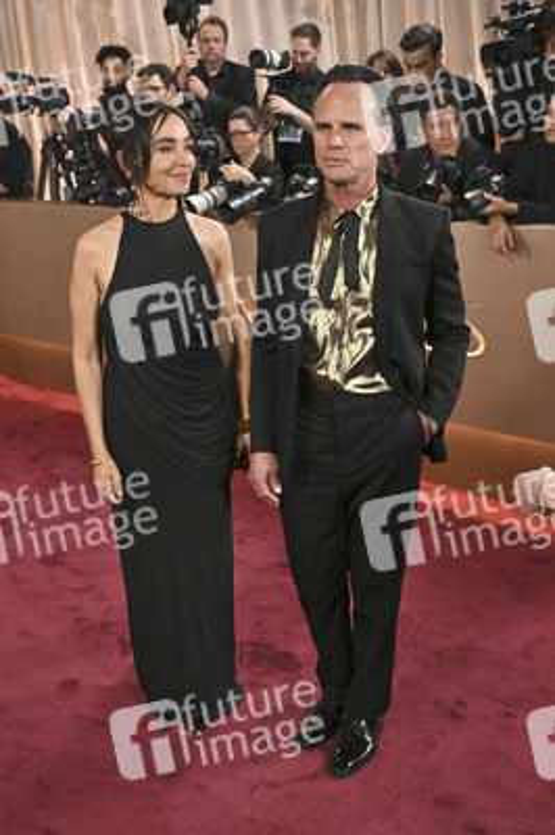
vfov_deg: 54.5
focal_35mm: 35
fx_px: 811
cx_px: 278
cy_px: 418
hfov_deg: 37.8
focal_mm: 35
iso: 2500
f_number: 5.6
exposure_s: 1/320
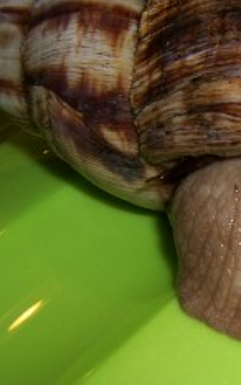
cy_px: 241
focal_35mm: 60
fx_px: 629
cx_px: 272
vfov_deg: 33.8
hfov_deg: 20.5
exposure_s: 1/60
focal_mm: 5.5
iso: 80
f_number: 2.8
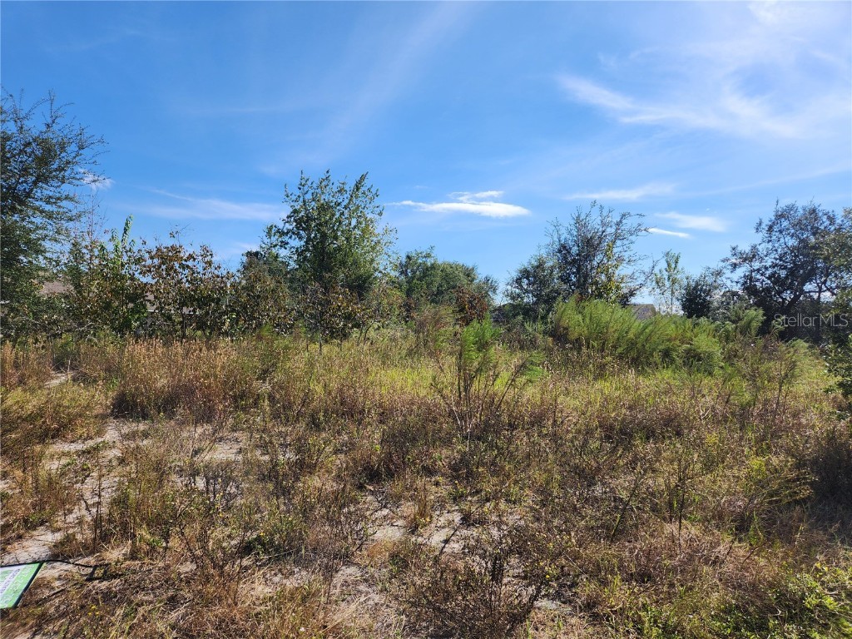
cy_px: 320
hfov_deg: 73.9
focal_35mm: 23
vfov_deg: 58.9
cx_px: 426
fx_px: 566
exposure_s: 1/1686
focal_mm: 5.4
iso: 20
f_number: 1.8
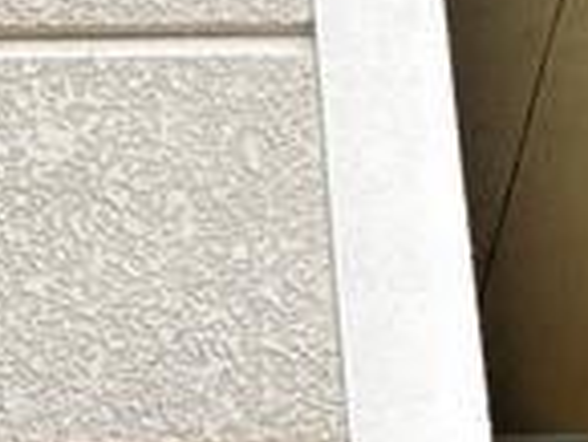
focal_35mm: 184
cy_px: 519
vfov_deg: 8.0
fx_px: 3128
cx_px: -28
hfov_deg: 10.6
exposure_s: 1/563
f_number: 1.8
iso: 32
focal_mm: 4.25
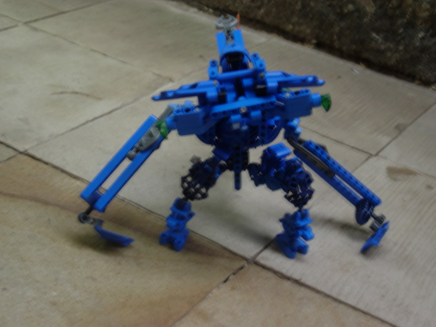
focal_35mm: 61
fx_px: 768
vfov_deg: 24.0
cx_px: 218
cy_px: 164
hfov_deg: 31.7
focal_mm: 12.7
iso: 79
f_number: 3.5
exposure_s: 1/4.1
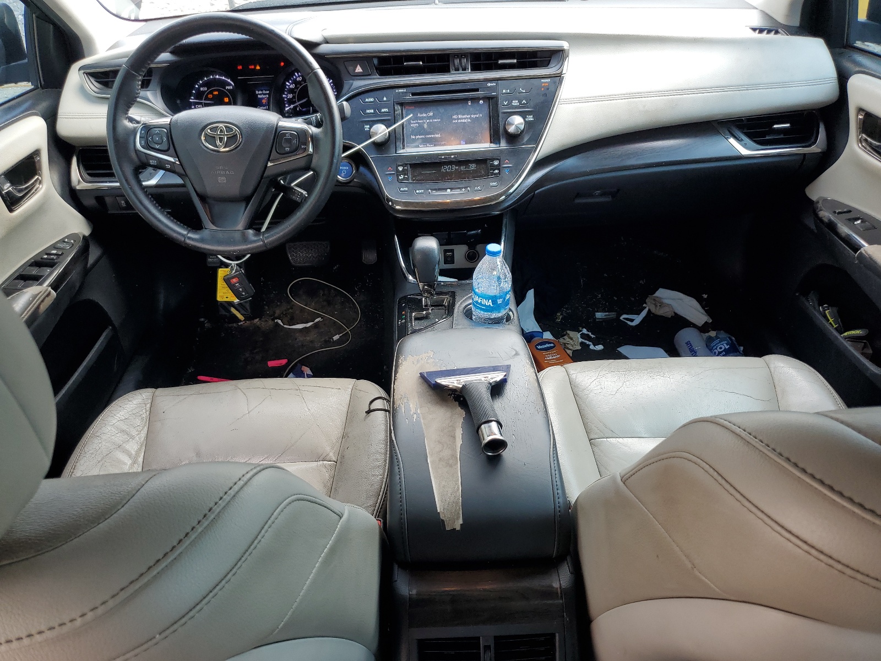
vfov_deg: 53.1
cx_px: 440
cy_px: 330
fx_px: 662
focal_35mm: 26
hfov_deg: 67.3
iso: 50
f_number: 1.5
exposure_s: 1/156
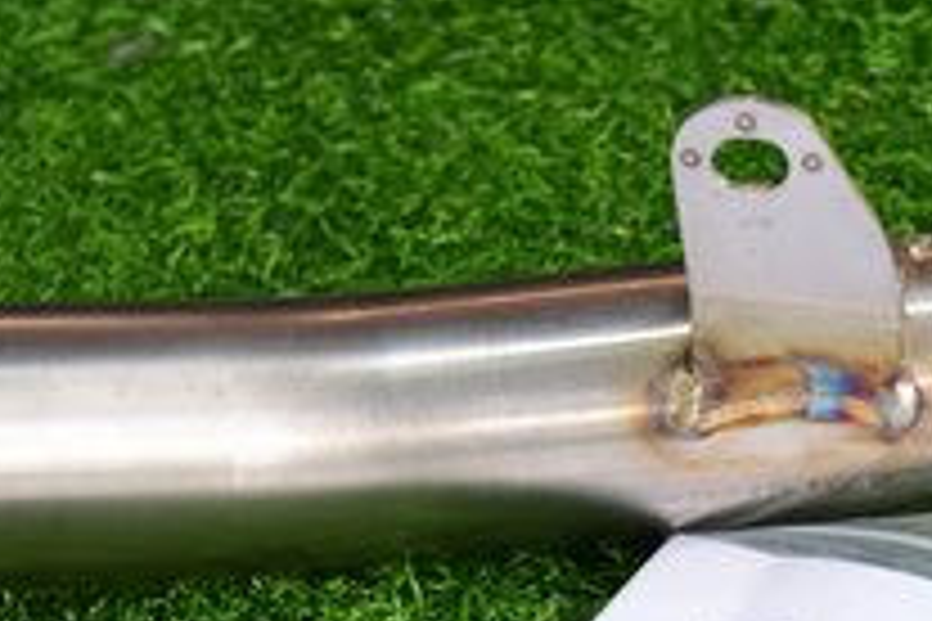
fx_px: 4090
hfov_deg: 13.0
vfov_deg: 8.6
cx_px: 612
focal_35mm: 158
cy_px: 740
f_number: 3.5
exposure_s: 1/50
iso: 1000
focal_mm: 34
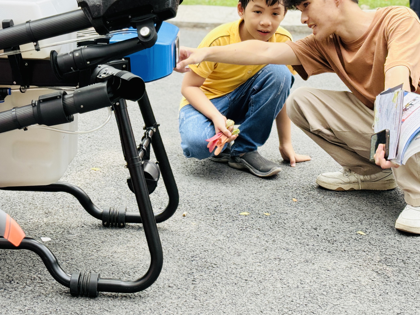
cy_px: 104
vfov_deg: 19.6
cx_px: 150
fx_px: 910
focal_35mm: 75
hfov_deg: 25.9
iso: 80
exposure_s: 1/855
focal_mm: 6.76
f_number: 1.78
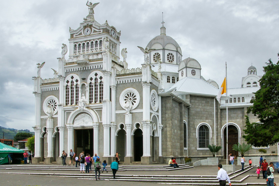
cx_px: 141
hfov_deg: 52.2
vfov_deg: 36.0
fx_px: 285
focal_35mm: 37
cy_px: 115
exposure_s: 1/250
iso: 200
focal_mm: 17
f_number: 16
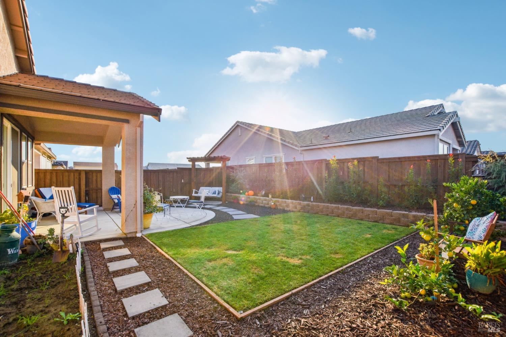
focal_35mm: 15
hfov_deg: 100.4
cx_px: 253
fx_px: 211
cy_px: 168
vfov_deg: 77.3
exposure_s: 1/500
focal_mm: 10
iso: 100
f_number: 8
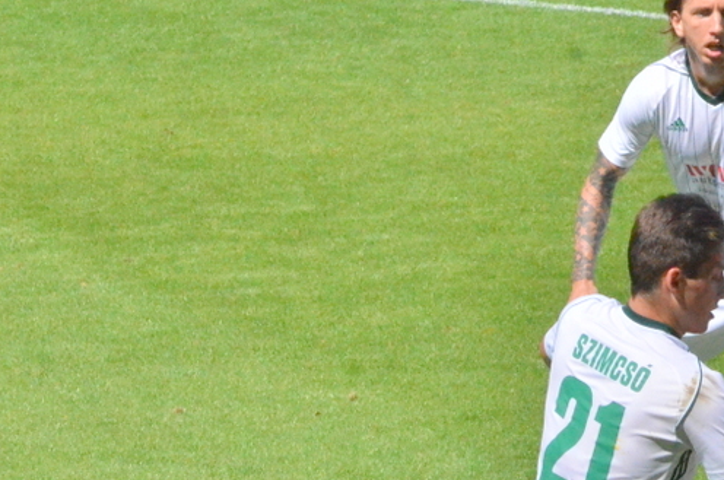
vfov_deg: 2.2
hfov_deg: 3.3
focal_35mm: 617
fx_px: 12388
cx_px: 855
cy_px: 510
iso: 6400
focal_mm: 170
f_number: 14
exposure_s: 1/8000
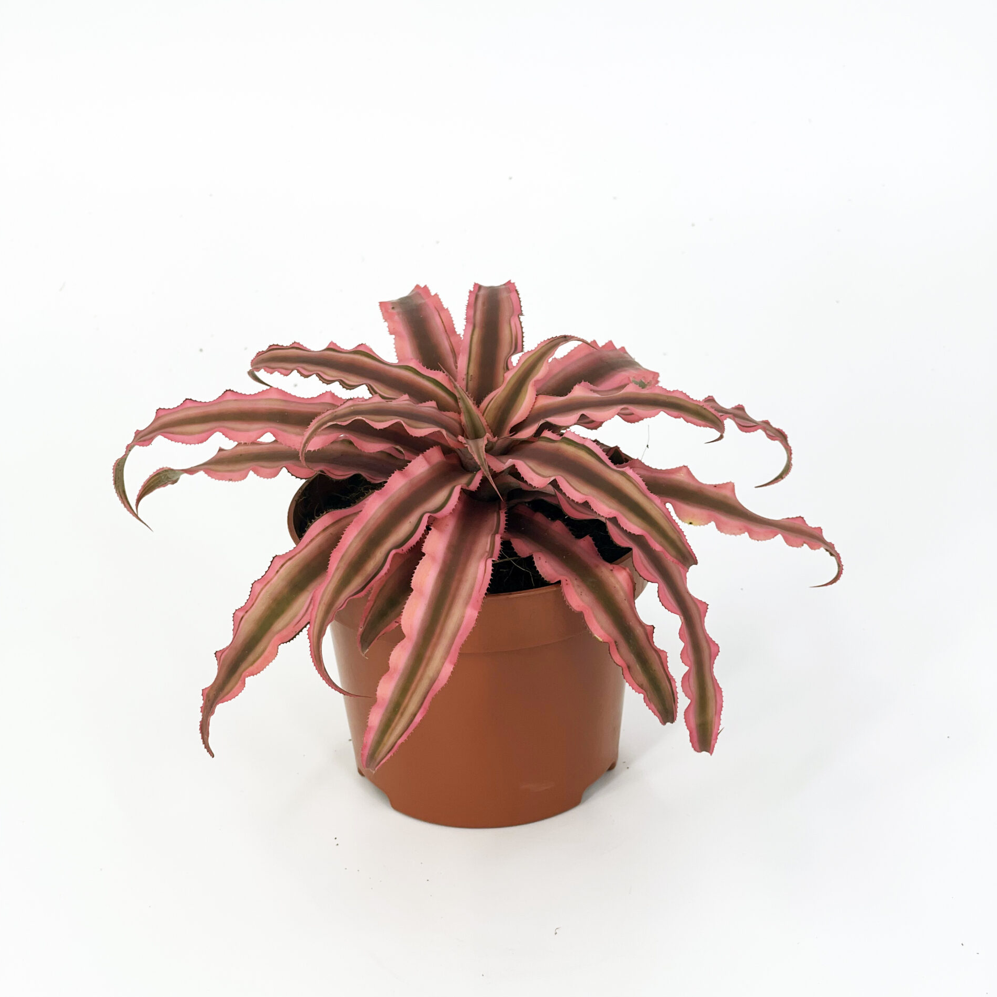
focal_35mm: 76
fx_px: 2476
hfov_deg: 22.8
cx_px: 495
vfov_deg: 22.8
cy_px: 502
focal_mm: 7.5
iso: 20
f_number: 2.2
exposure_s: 1/201
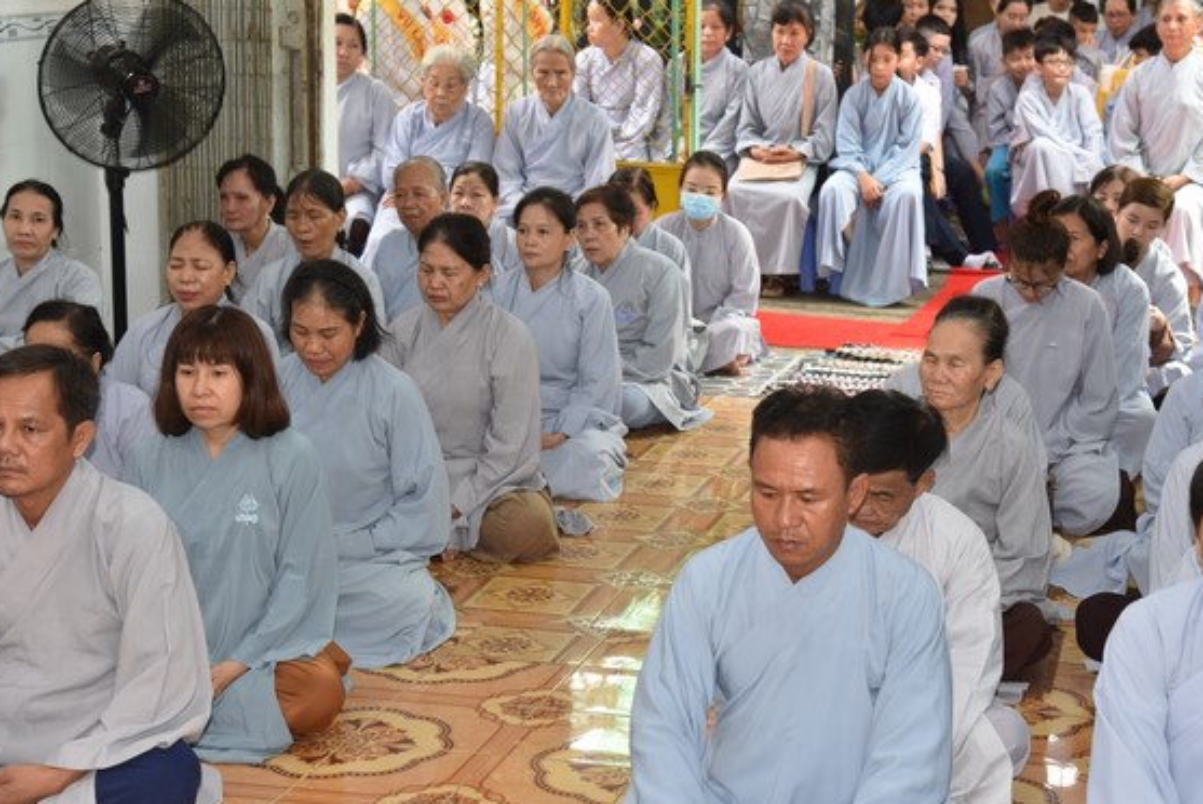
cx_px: 672
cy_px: 348
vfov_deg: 17.7
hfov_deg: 26.3
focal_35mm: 77
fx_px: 2574
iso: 800
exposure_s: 1/100
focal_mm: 66
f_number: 5
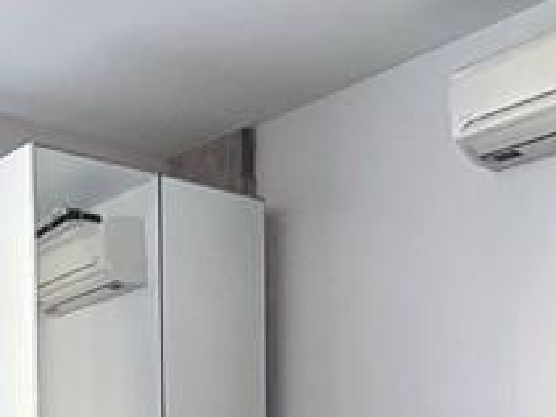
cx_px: 161
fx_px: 1092
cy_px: 573
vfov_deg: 19.5
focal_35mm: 68
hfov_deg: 28.3
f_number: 2.2
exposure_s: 1/120
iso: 200
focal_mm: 2.22
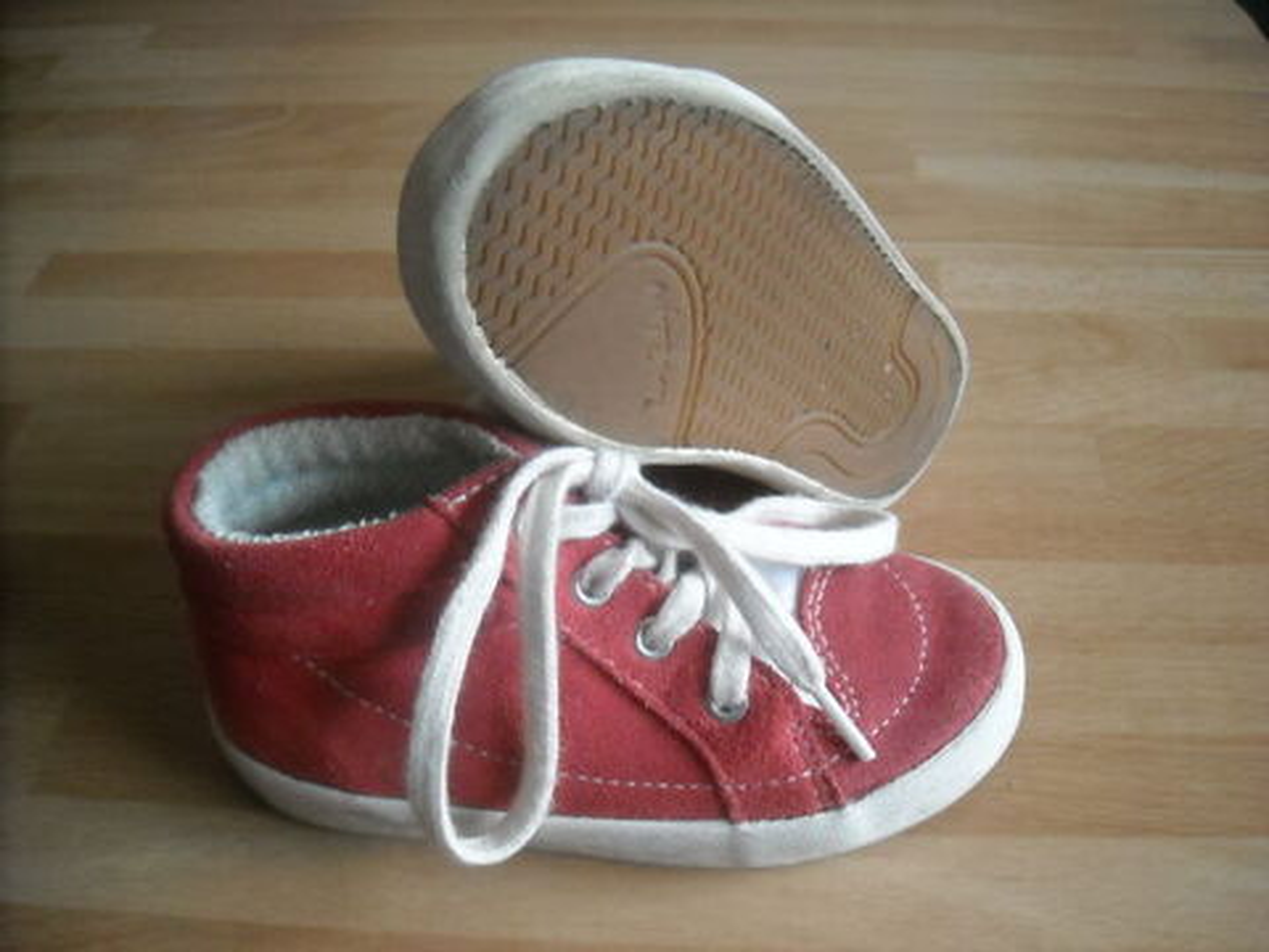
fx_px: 1283
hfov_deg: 52.6
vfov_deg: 40.7
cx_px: 634
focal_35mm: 35
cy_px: 476
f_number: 2.8
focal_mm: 5.7
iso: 590
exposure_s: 1/218
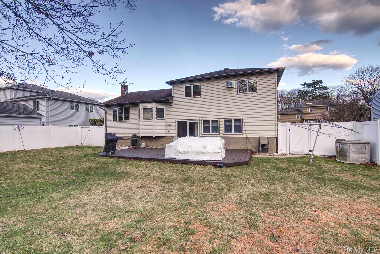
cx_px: 190
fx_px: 174
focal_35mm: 16
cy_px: 127
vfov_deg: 72.0
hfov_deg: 95.0
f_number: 9
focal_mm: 11
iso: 320
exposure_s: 1/200
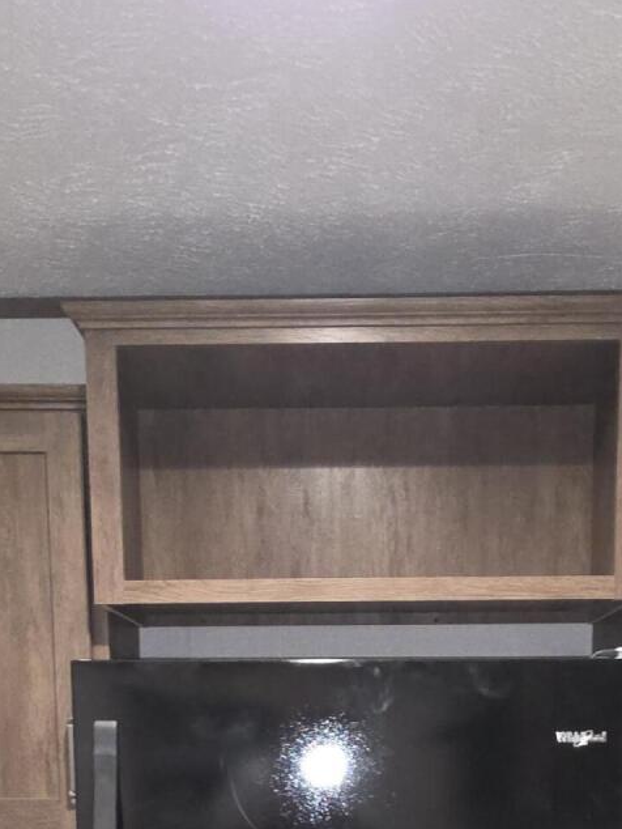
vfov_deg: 38.8
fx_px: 982
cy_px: 884
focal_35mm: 41
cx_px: 350
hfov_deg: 35.1
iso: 250
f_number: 1.9
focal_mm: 2.2
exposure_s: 1/40
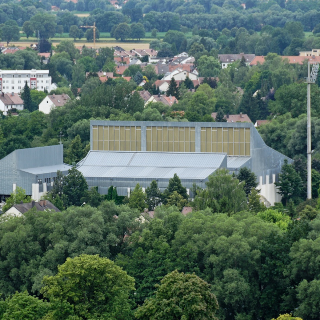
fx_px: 4006
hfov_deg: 4.6
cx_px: 161
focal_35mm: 383
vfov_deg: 4.6
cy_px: 160
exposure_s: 1/50
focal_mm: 200
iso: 100
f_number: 8
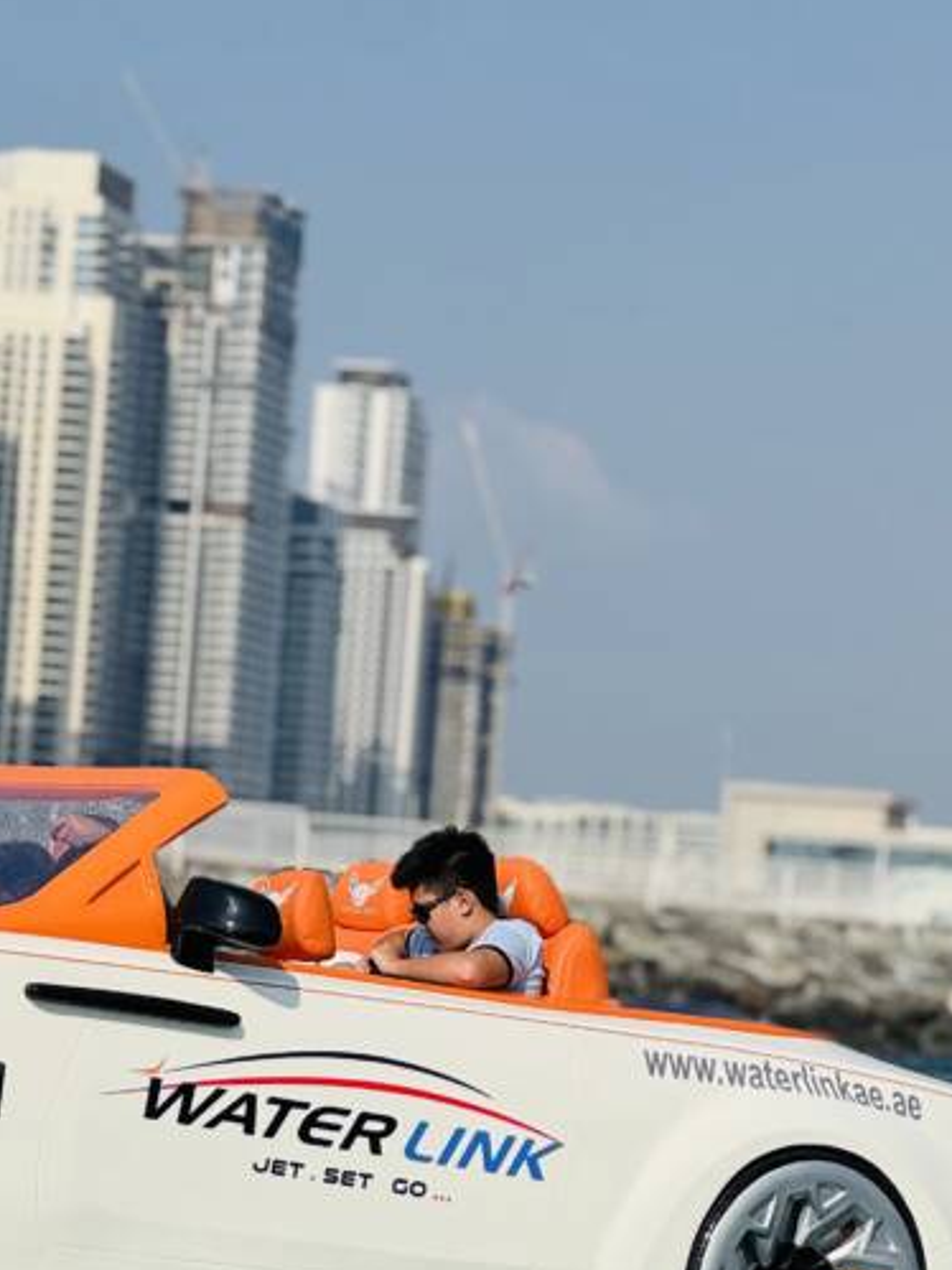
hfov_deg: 9.3
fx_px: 5796
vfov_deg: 12.5
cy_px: 855
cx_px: -3
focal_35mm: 158
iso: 25
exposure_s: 1/1727
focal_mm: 9
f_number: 2.8
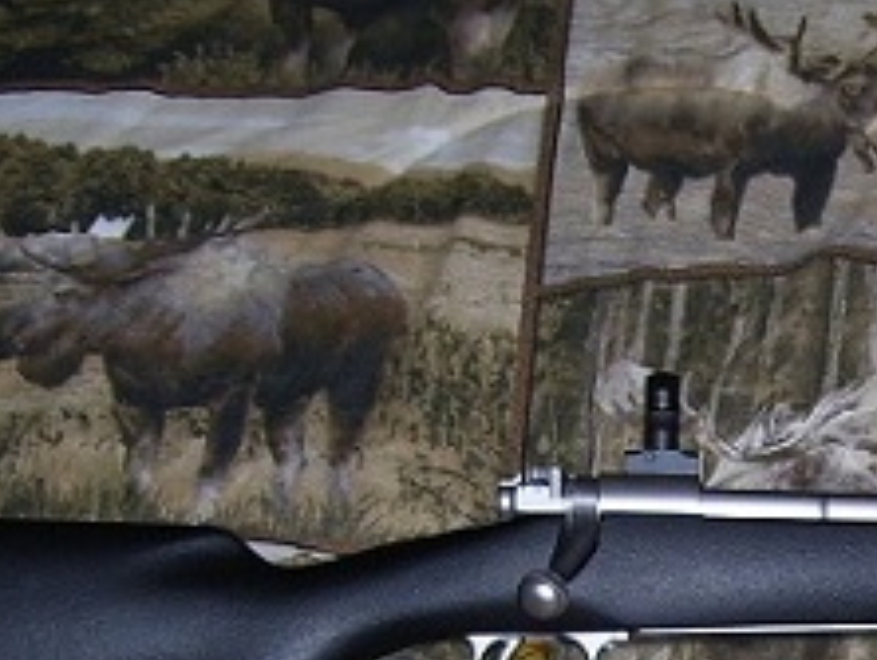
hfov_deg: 16.4
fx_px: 2942
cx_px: 968
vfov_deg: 12.5
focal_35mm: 116
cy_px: 802
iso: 80
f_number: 2.7
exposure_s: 1/60
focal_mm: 6
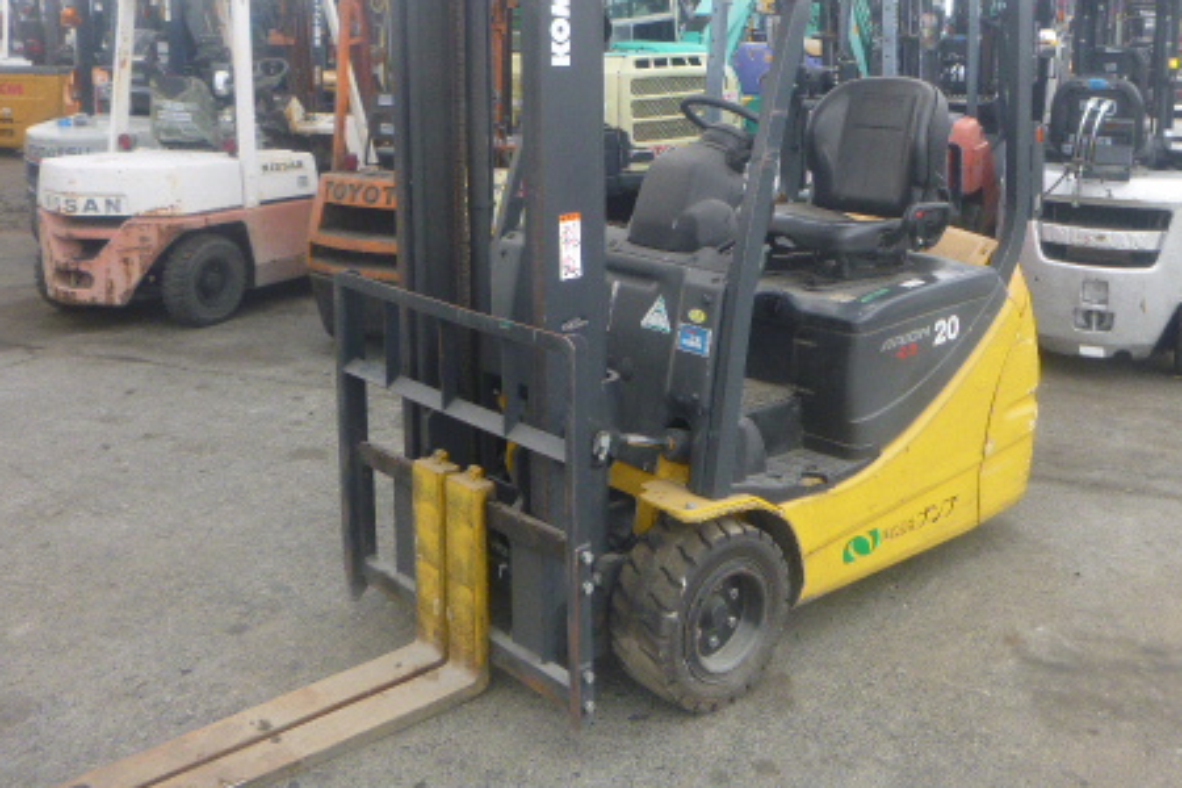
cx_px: 701
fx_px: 1215
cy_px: 165
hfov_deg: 51.6
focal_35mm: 37
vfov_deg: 34.9
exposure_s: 1/100
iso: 100
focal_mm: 4.5
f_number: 3.9
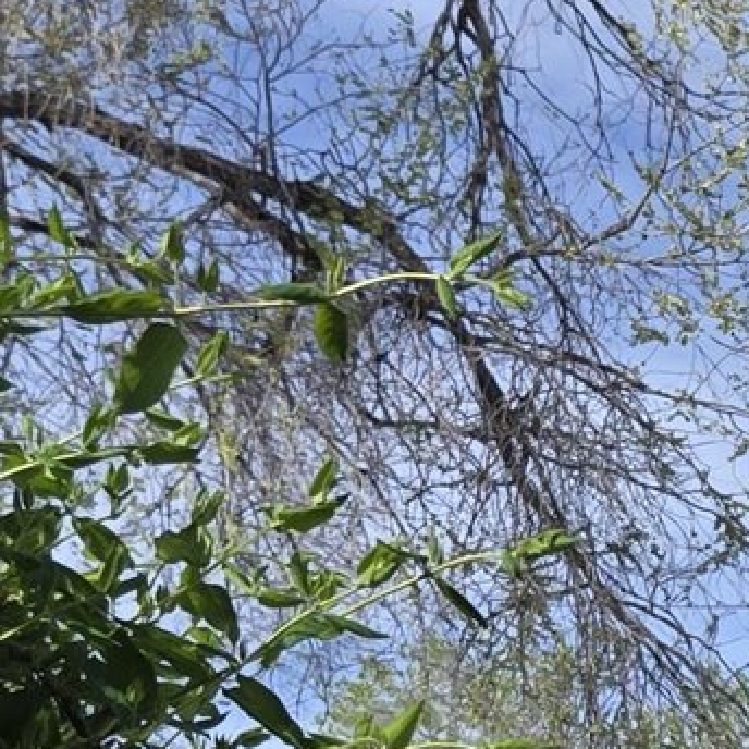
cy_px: 1450
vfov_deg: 11.6
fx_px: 3329
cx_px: 1603
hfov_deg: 11.3
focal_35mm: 136
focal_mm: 5.4
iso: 25
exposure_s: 1/1869
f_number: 1.8
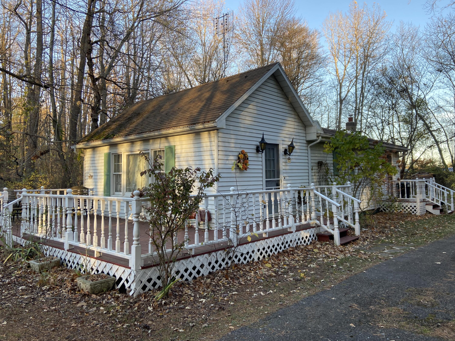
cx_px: 228
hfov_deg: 67.3
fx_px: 342
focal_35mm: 26
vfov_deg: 53.1
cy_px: 170
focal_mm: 4.25
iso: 32
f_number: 1.8
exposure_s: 1/135
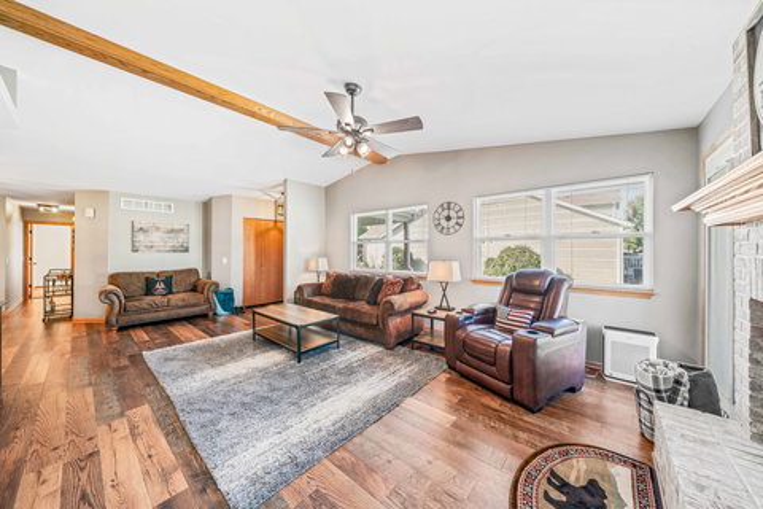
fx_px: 254
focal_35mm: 12
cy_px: 254
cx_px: 382
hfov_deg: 112.6
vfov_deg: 90.0
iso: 320
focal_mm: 12
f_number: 10
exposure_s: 1/1.25
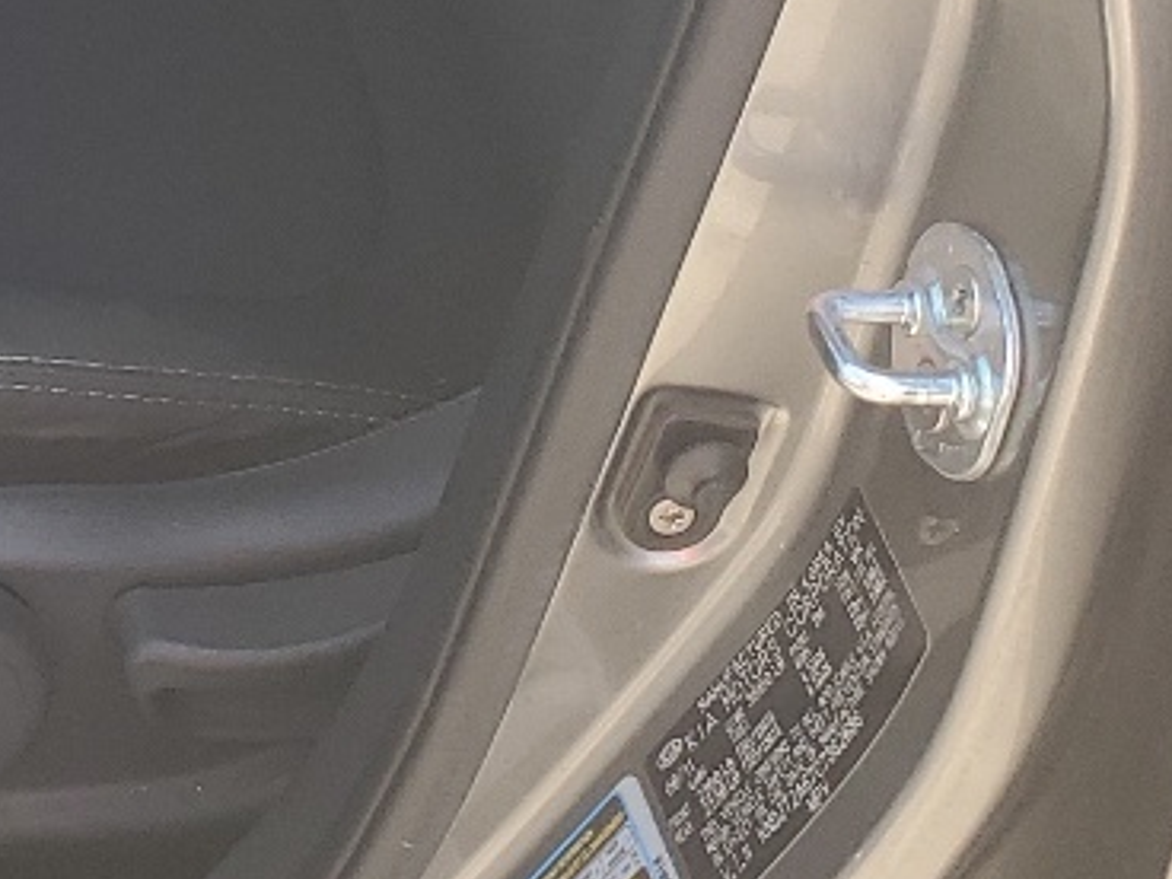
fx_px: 3826
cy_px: -564
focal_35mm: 113
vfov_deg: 12.3
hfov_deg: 16.5
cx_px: -322
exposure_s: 1/263
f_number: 1.5
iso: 50
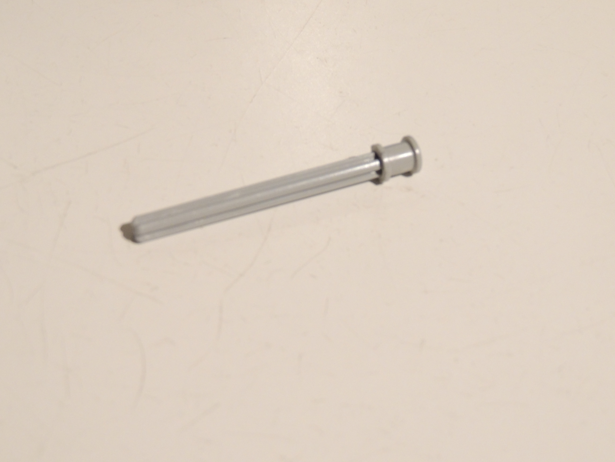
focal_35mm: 75
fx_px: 1332
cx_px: 308
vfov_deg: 19.6
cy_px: 231
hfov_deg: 26.0
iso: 800
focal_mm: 13.3
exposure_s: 1/15
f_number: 3.9
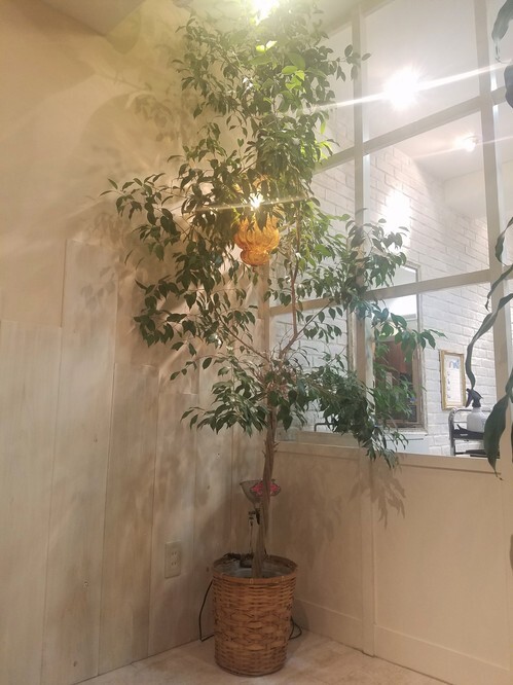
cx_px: 256
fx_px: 514
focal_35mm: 26
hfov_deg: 53.0
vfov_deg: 67.3
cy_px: 342
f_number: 1.7
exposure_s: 1/60
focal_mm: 4.2
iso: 160
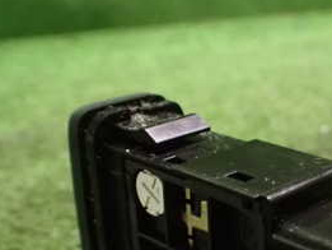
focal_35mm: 69
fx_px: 662
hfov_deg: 27.7
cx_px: 252
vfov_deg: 20.9
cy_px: 221
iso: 1600
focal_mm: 5.4
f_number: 2.3
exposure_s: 1/30
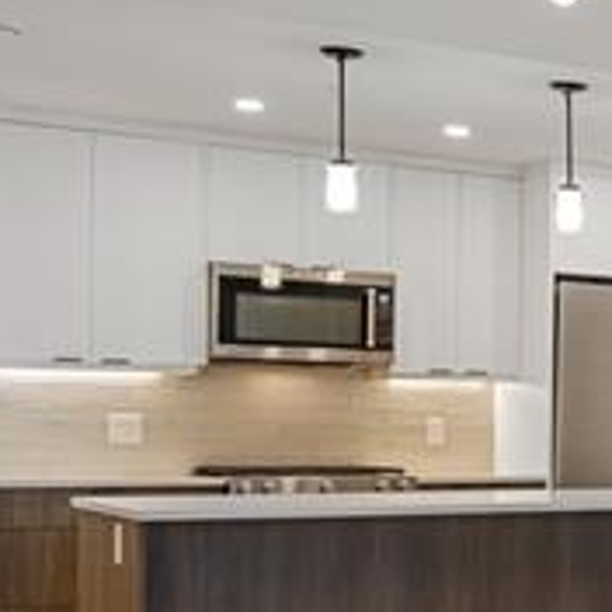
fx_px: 1580
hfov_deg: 17.4
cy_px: 442
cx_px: 1127
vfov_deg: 21.8
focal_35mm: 79
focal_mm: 16
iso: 400
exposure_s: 1/30
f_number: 2.8
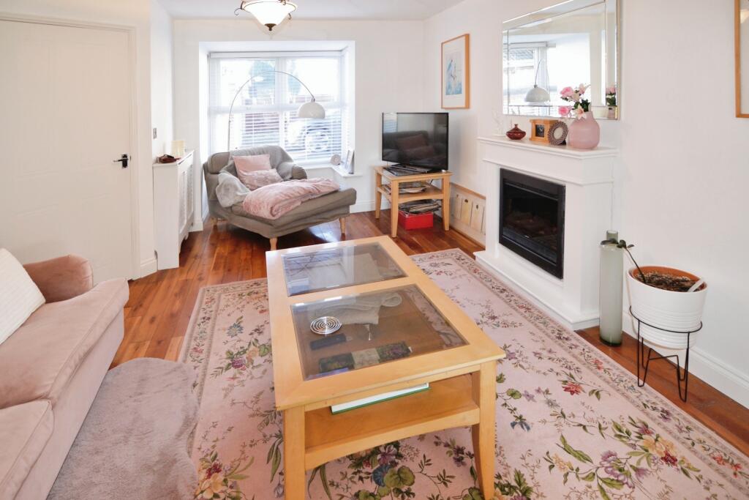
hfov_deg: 95.0
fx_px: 343
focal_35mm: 16
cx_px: 374
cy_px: 250
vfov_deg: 72.1
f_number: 2.8
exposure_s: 1/60
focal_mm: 11
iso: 400
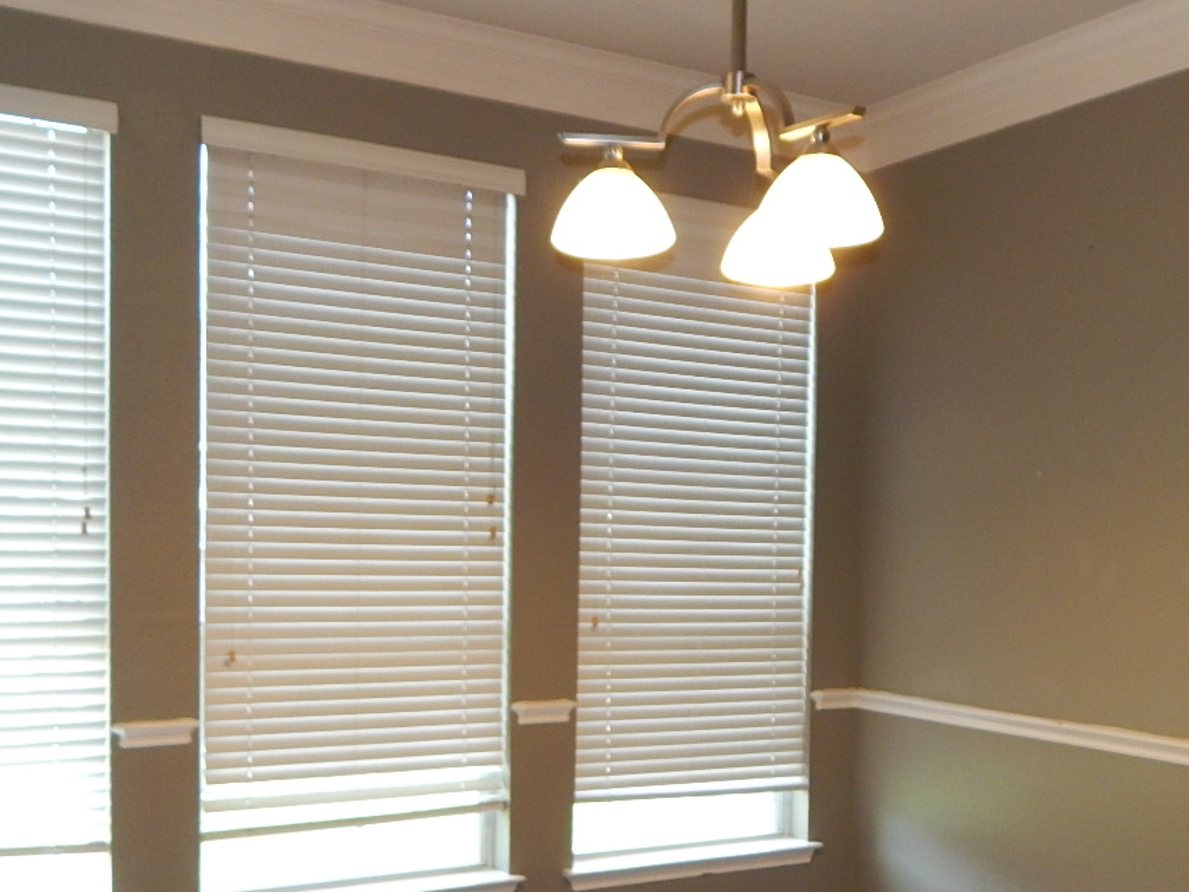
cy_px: 587
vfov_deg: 34.8
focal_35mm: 41
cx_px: 717
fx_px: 1408
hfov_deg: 45.5
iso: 200
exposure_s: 1/30
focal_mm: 4
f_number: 3
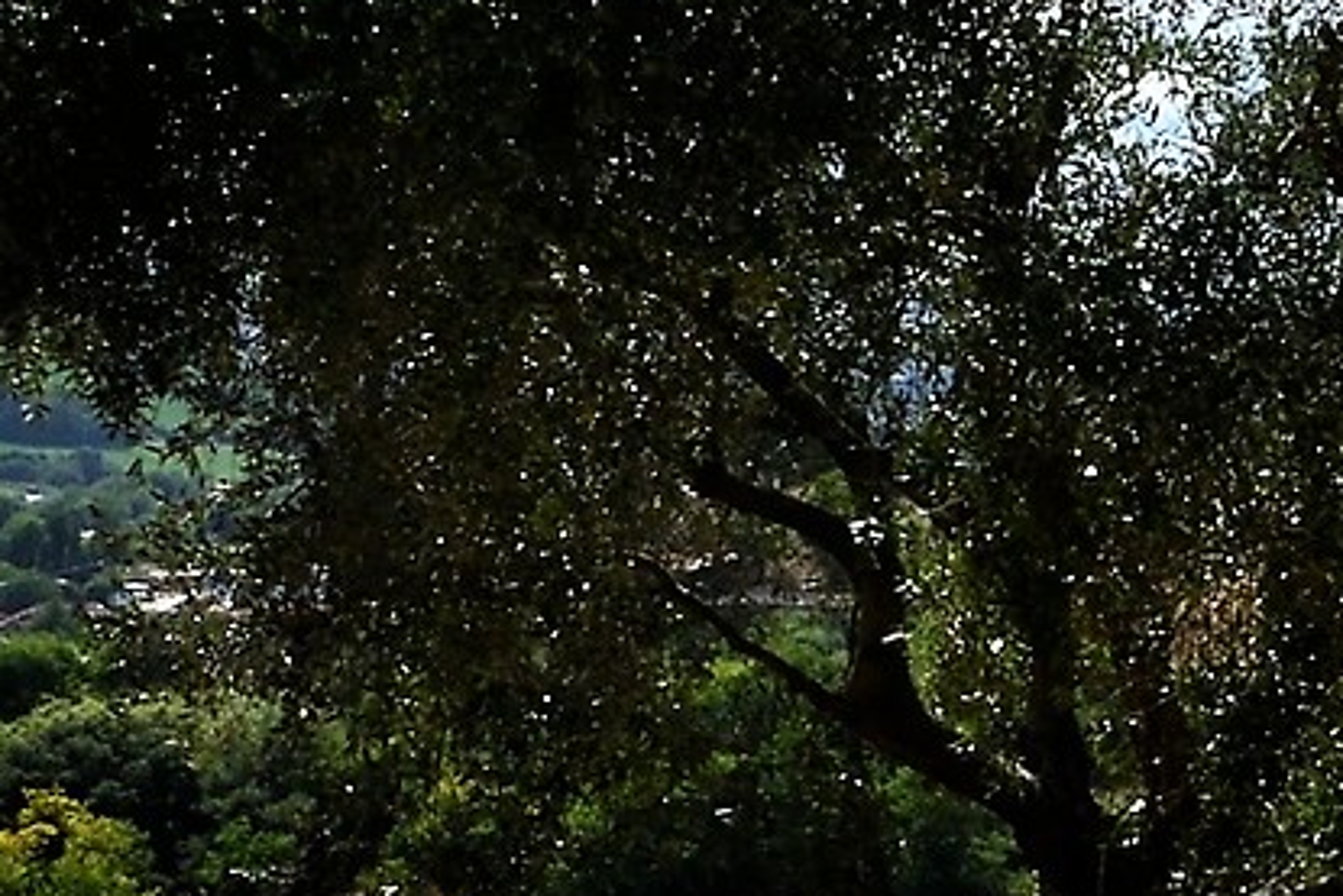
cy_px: 506
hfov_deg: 11.3
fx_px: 6787
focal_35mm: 182
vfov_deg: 7.6
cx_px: 906
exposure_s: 1/100
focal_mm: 21
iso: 125
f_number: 22
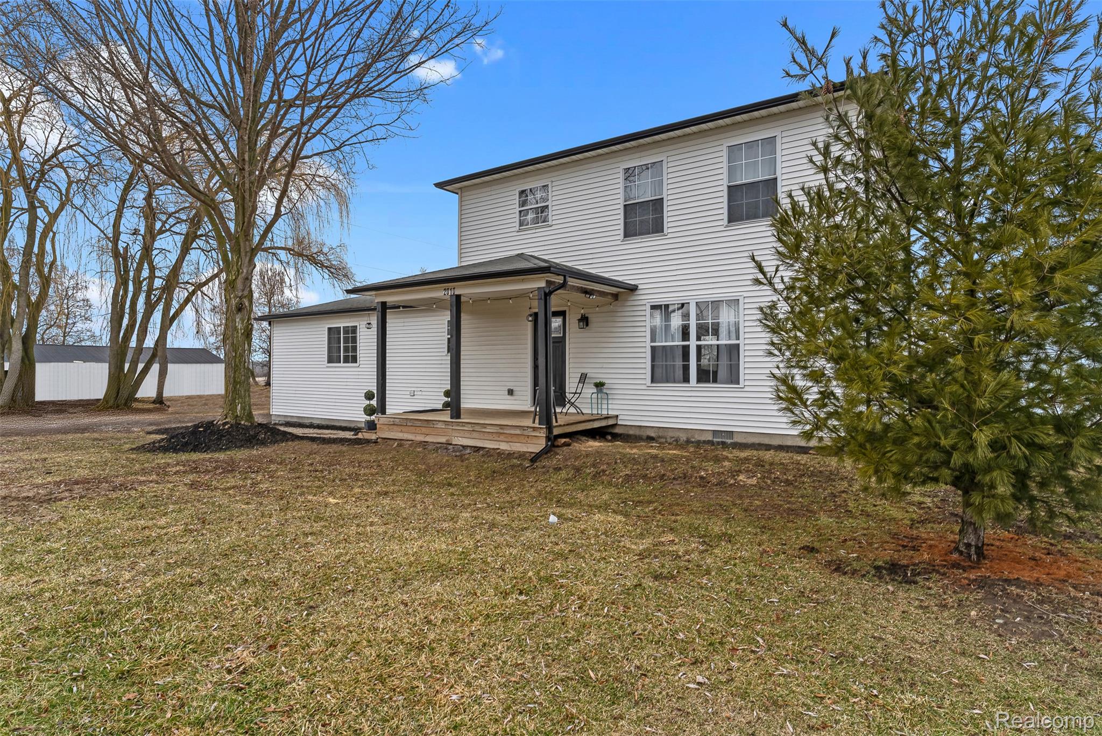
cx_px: 551
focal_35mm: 20
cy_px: 368
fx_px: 612
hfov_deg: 84.0
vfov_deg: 62.0
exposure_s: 1/10
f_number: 8
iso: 100
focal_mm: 20
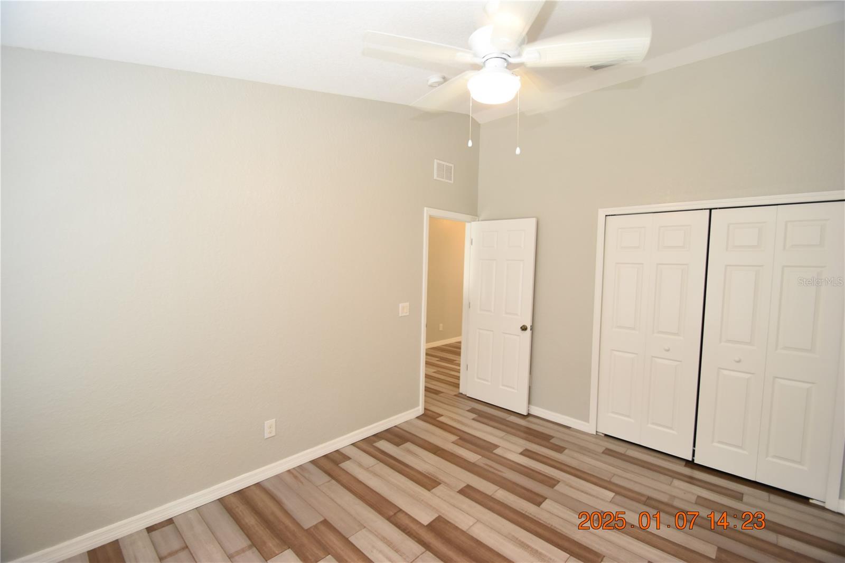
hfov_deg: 100.4
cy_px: 282
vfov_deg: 77.3
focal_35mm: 15
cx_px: 422
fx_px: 352
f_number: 3.5
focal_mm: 10
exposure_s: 1/60
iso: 900
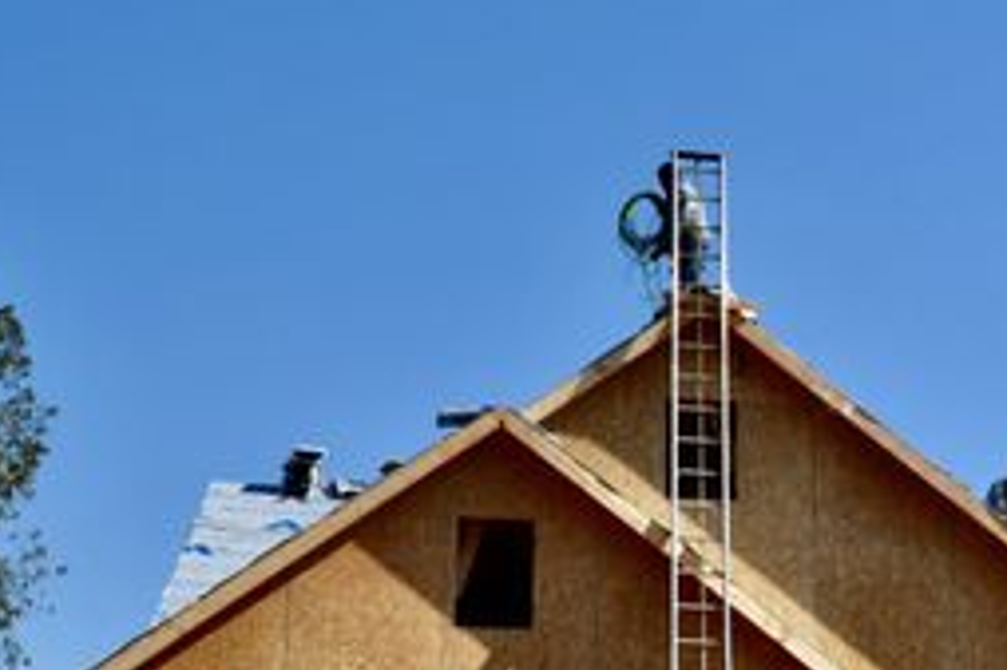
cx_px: 646
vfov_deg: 20.4
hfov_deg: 30.8
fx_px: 1817
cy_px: 636
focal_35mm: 65
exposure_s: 1/320
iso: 100
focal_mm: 22
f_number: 9
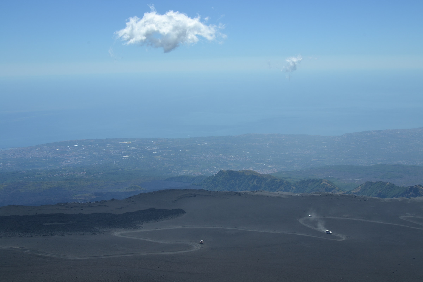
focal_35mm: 42
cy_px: 141
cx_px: 212
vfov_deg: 31.9
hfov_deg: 46.4
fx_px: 493
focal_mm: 28
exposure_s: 1/25
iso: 100
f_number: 18
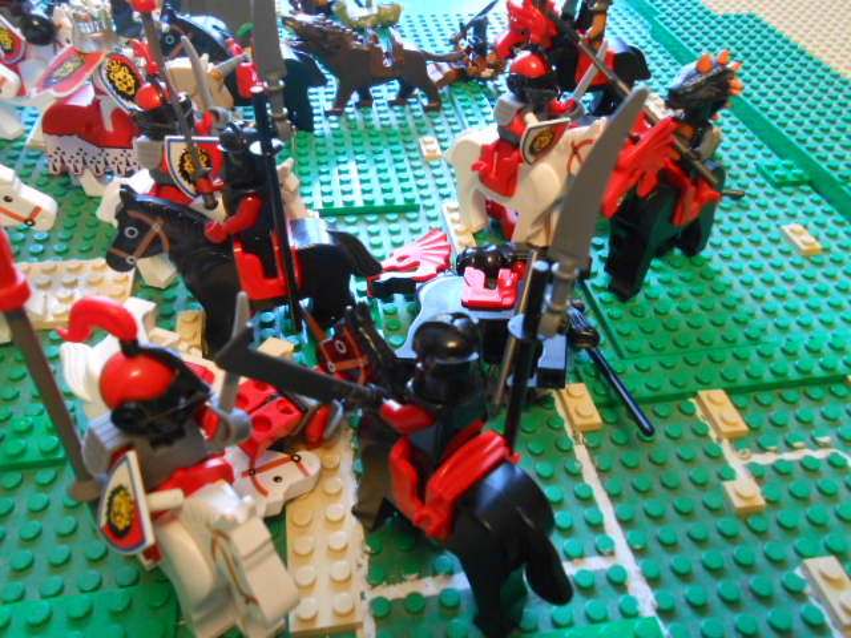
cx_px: 426
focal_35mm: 30
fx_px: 738
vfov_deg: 46.8
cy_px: 319
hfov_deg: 60.0
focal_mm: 5.3
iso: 400
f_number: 3.8
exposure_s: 1/4
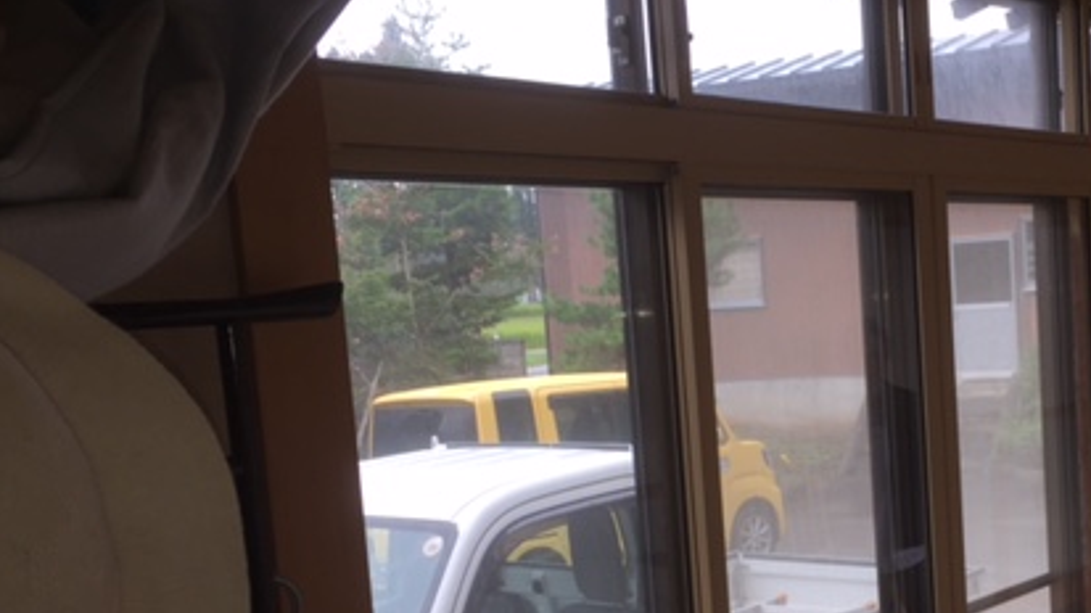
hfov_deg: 40.9
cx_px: 819
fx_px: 1417
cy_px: 449
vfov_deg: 24.2
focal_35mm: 49
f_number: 2.2
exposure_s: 1/135
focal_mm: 4.15
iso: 32
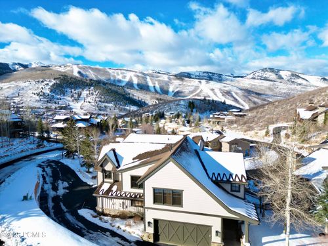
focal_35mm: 24
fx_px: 227
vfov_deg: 56.8
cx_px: 164
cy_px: 123
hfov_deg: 71.6
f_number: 1.7
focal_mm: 6.72
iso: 100
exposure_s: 1/1600
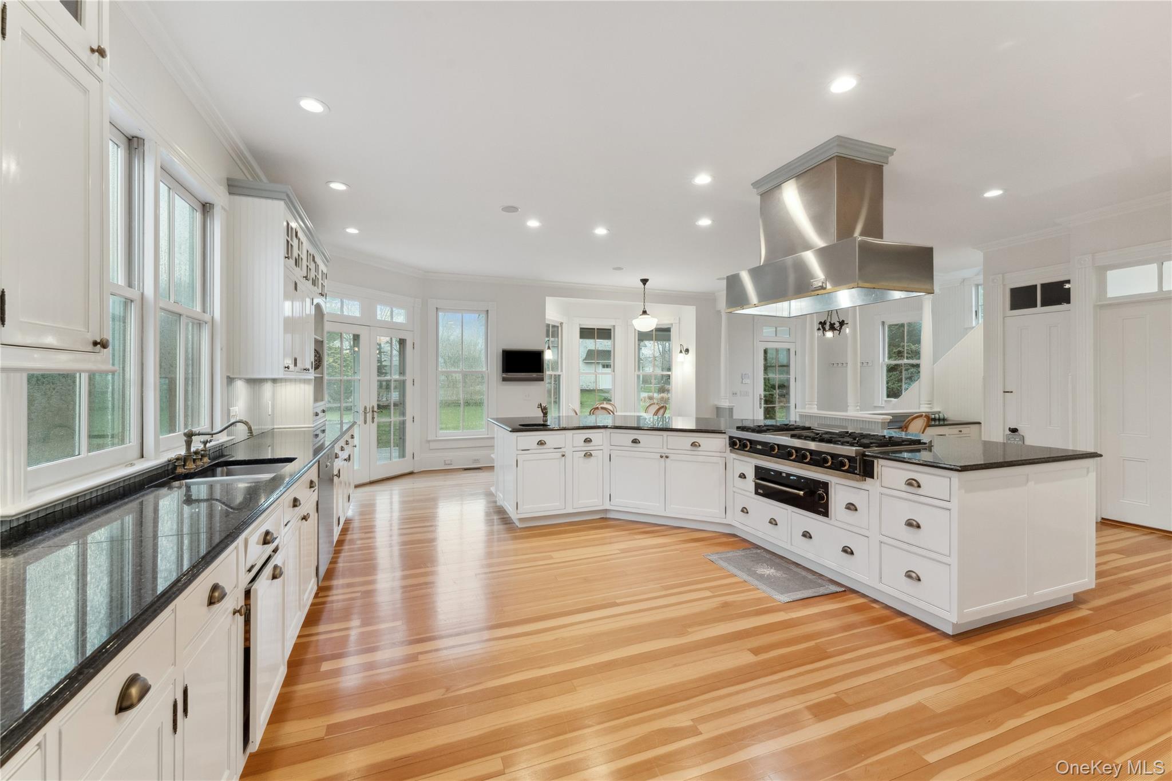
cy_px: 390
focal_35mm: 14
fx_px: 456
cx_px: 586
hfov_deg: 104.3
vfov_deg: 81.2
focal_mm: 14
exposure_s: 1/30
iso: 1600
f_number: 10
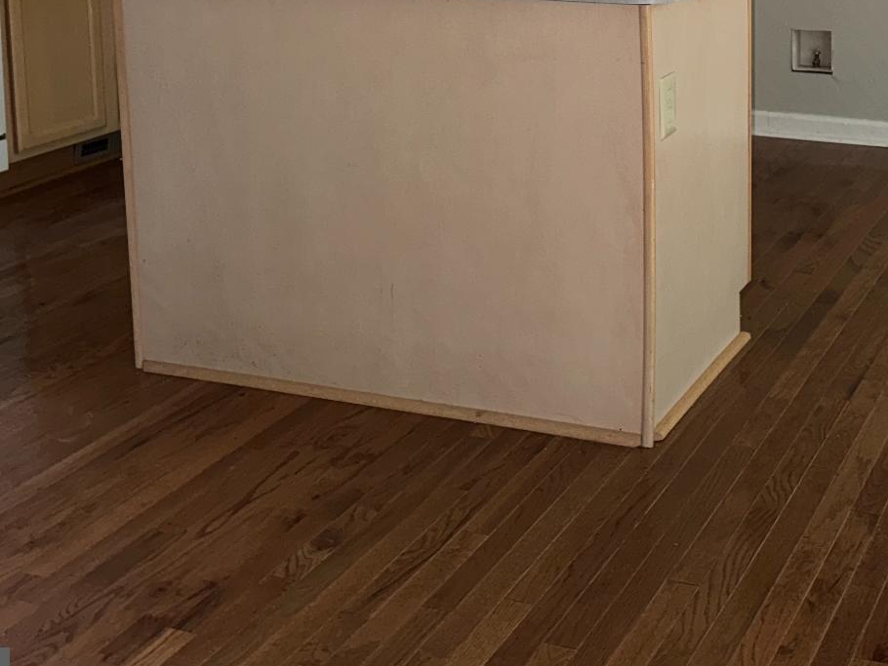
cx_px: 765
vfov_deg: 25.5
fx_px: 1386
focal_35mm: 54
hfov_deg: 34.0
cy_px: -21
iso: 200
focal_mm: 6.76
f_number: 1.78
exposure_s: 1/9
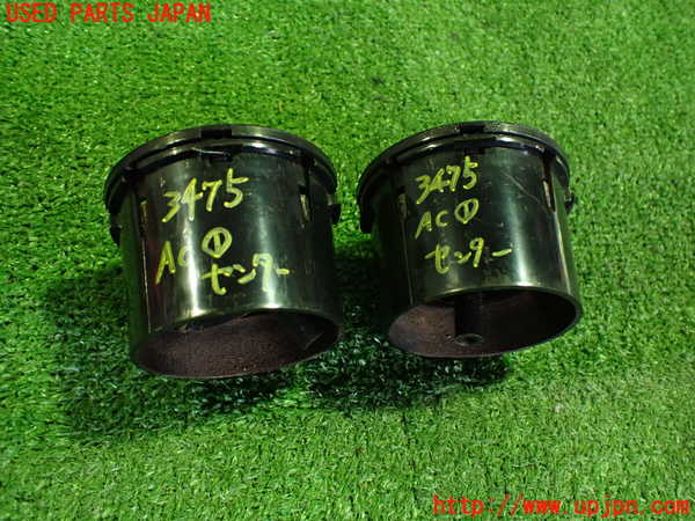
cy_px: 260
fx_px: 602
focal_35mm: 30
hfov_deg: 60.0
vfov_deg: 46.8
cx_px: 348
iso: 800
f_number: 2.3
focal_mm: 5.4
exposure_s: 1/40
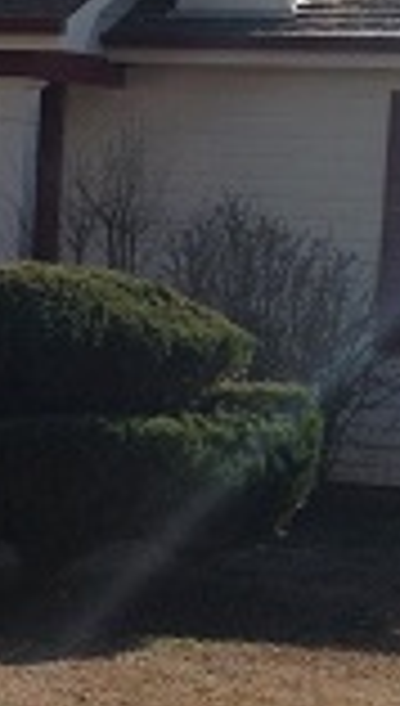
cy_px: 459
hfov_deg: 7.7
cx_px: -175
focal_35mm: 155
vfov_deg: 13.8
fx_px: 2906
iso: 50
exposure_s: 1/1842
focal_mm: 4.28
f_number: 2.4
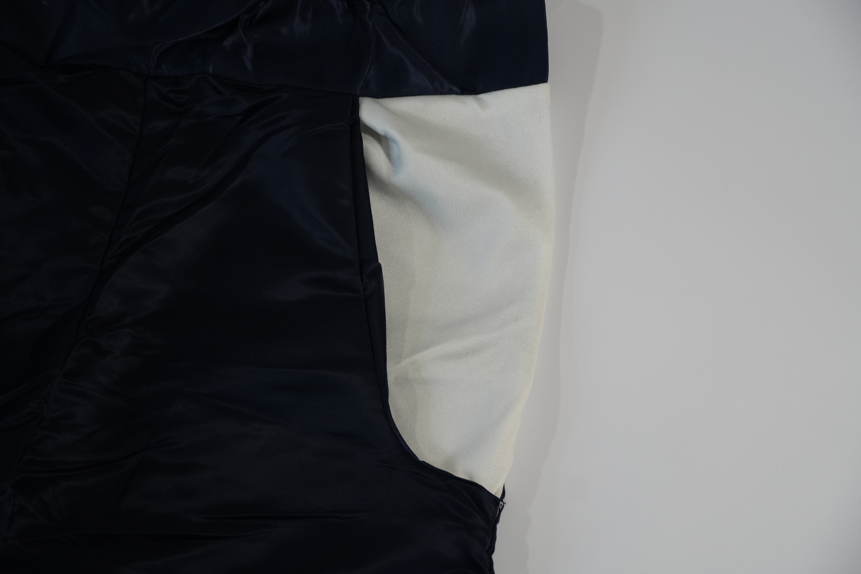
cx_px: 430
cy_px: 287
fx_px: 1829
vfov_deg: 17.8
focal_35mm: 76
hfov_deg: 26.5
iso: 500
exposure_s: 1/30
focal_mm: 51
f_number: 5
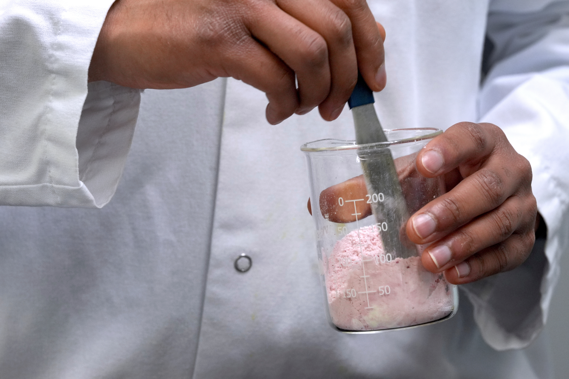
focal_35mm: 200
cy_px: 190
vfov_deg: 6.9
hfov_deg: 10.3
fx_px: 3161
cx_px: 284
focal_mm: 200
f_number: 9
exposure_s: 1/200
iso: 3200
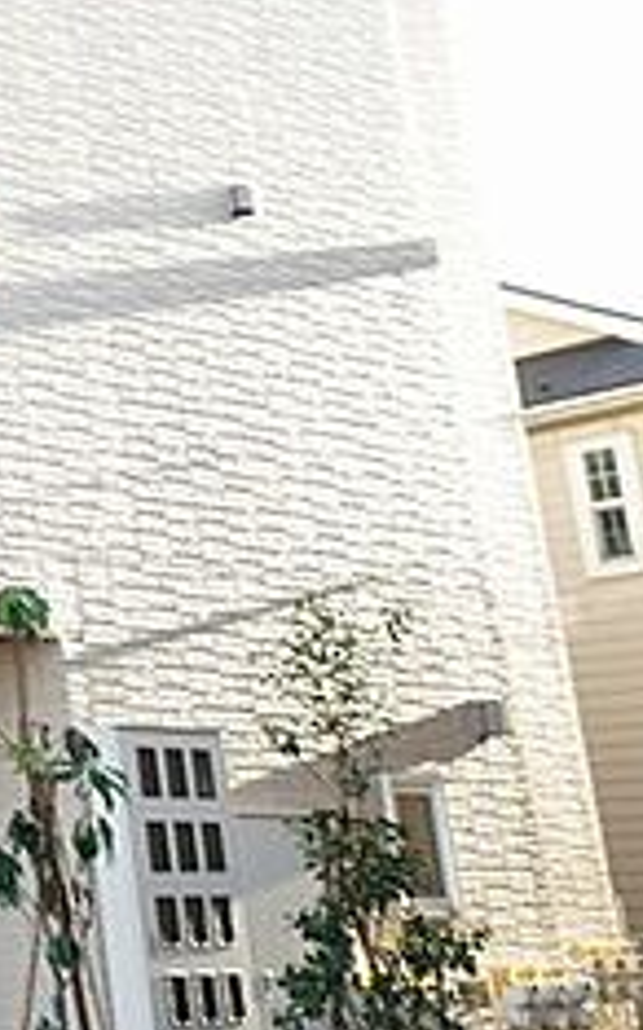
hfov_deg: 15.2
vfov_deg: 30.6
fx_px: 1881
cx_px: -691
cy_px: 453
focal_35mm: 67
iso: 100
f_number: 4.5
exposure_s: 1/60
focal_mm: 16
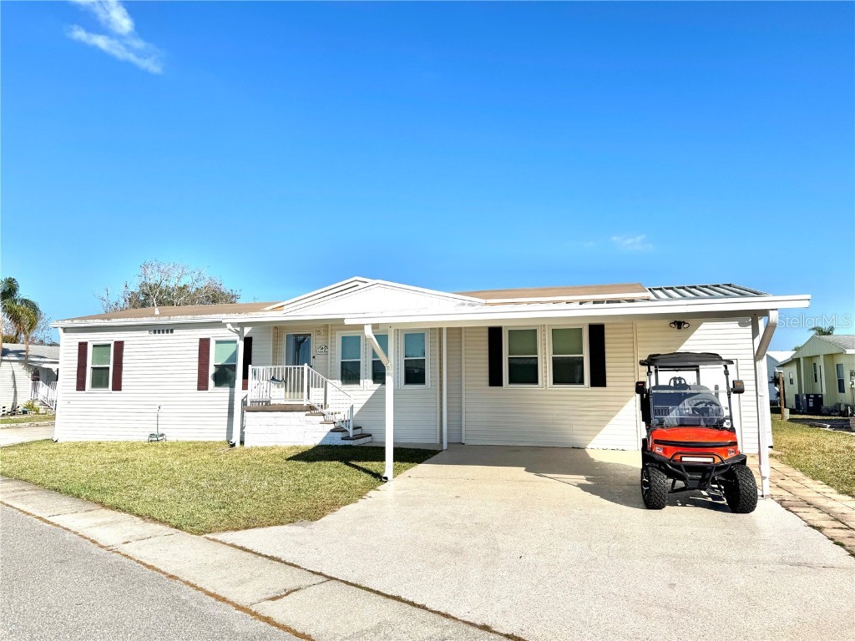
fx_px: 593
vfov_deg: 56.8
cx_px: 428
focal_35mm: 24
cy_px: 320
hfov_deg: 71.6
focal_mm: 6.76
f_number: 1.78
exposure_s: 1/10417
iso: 80
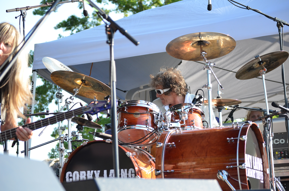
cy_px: 96
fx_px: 961
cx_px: 144
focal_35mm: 120
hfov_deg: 17.1
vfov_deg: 11.4
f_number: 4.2
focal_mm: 80
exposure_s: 1/1000
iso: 800
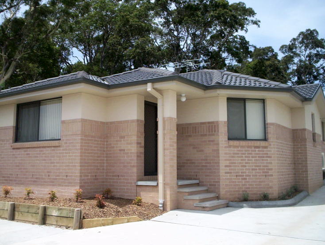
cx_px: 162
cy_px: 122
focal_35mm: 38
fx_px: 358
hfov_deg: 48.9
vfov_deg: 37.9
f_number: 4.5
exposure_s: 1/866
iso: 100
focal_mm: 4.99
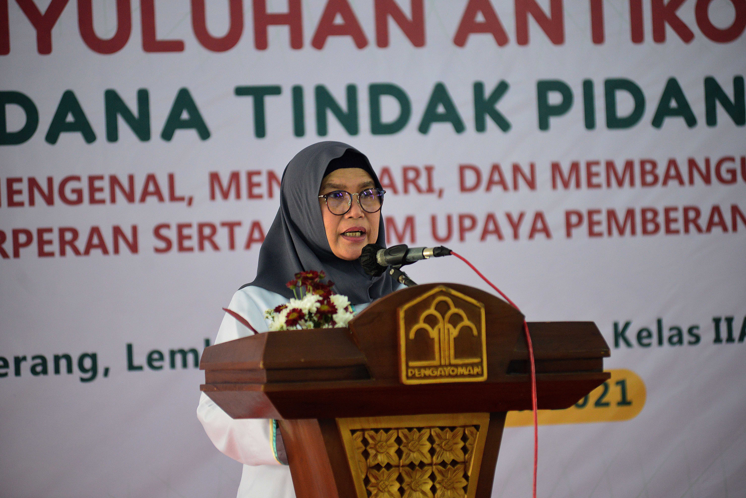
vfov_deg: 6.9
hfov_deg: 10.3
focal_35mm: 200
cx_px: 373
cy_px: 249
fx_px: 4146
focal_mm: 200
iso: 2000
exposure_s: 1/100
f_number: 3.2
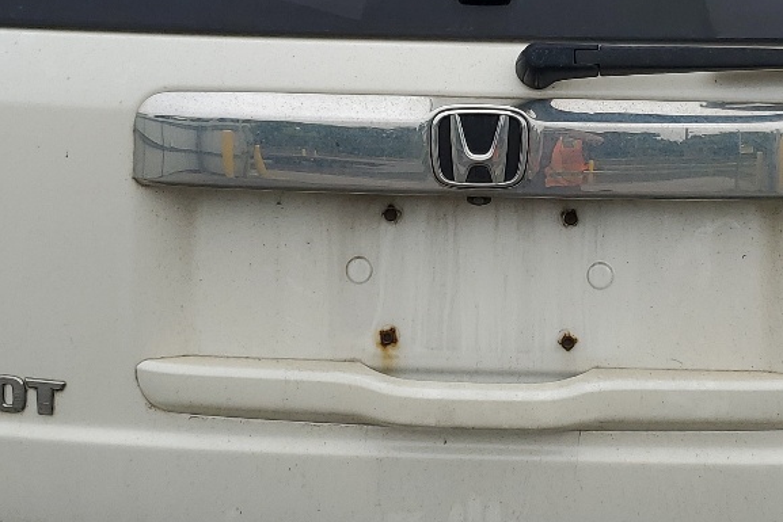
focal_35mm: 75
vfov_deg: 18.1
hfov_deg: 26.9
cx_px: 476
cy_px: 123
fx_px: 1632
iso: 50
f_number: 1.5
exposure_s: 1/1667
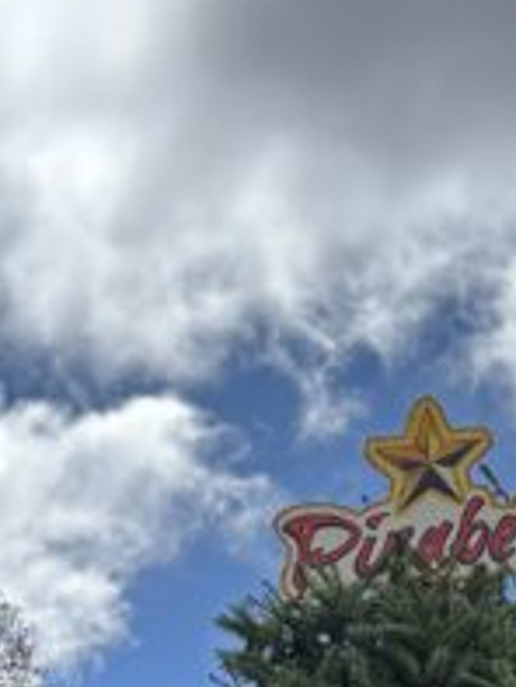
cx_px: 446
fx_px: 2680
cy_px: 1175
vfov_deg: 13.4
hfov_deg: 10.9
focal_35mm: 135
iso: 50
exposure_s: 1/2288
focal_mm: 5.96
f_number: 1.6
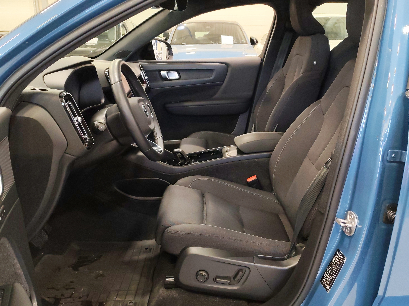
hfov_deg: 55.4
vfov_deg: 42.9
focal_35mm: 33
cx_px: 204
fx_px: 390
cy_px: 153
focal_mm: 6.12
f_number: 1.9
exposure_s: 1/100
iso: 1250
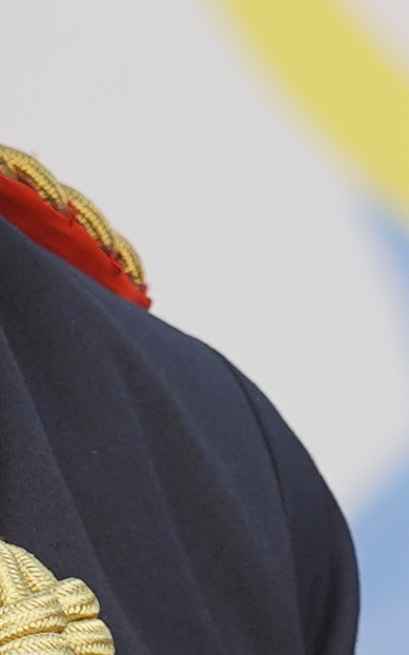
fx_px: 11748
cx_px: 551
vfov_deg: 3.2
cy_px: 359
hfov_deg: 2.0
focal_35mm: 659
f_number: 4
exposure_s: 1/160
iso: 125
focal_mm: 67
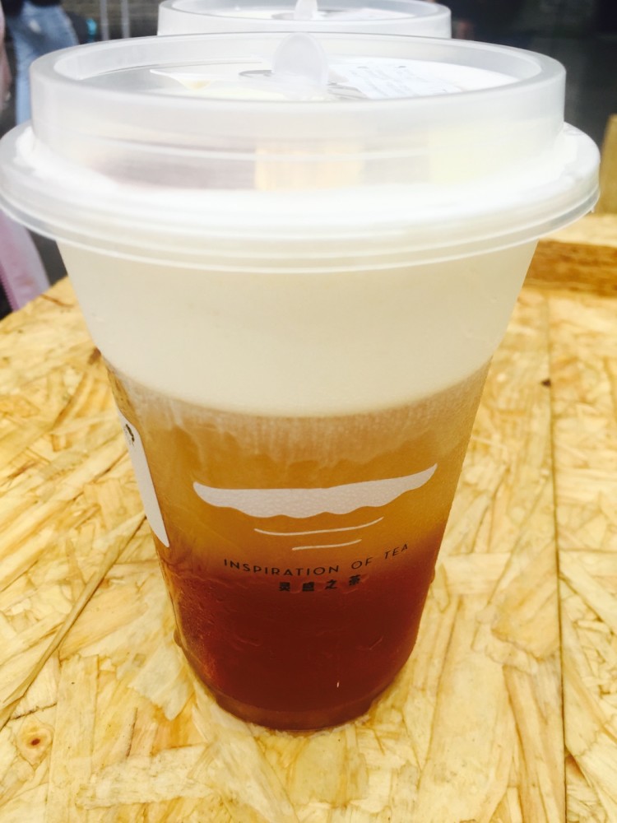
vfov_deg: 61.7
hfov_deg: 48.2
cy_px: 412
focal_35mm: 29
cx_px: 308
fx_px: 689
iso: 32
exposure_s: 1/370
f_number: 2.2
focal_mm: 4.15
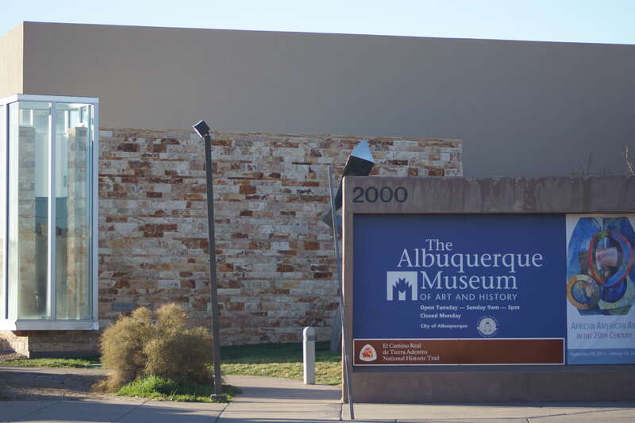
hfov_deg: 18.2
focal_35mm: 112
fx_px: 1984
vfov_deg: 12.2
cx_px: 318
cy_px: 212
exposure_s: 1/125
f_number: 4.5
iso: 125
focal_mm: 75
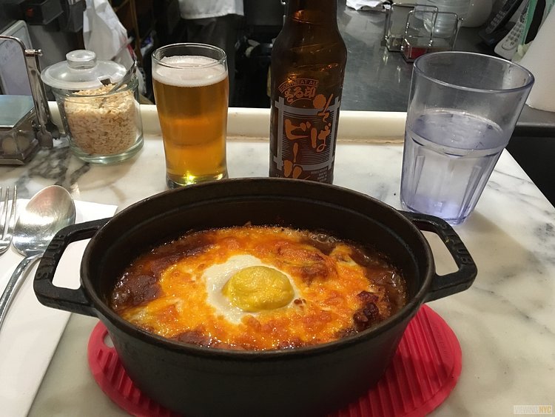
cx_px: 278
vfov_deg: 48.3
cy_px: 208
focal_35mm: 29
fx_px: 465
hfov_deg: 61.6
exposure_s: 1/30
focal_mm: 4.15
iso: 200
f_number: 2.2
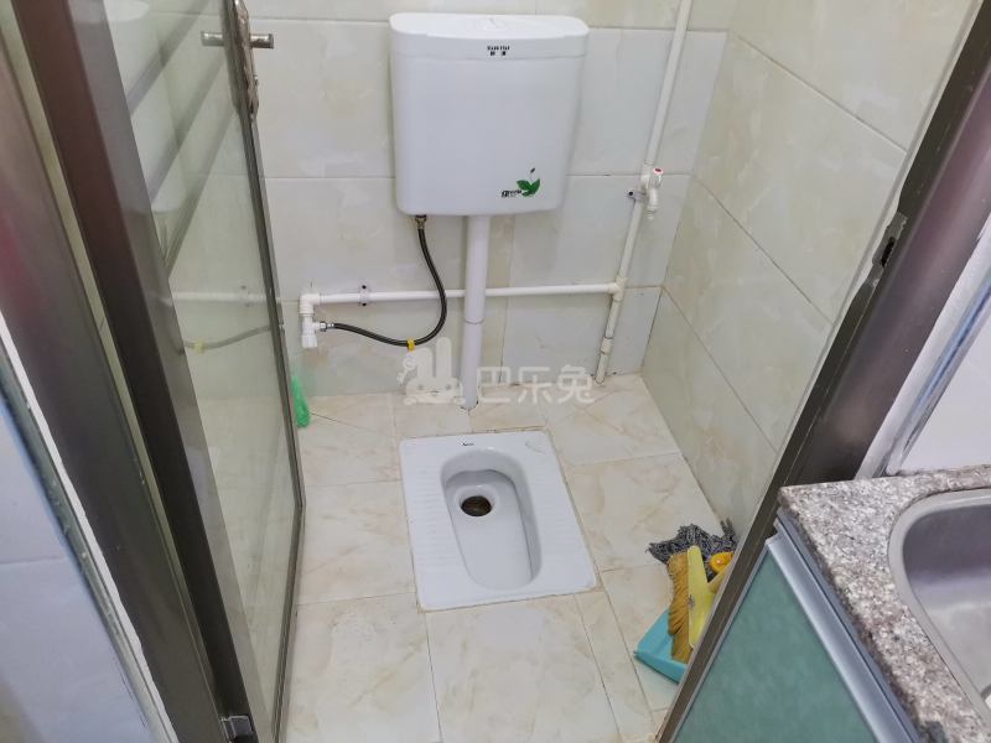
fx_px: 744
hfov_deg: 67.3
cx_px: 496
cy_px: 372
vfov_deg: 53.1
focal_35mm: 26
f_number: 1.8
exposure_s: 1/50
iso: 320
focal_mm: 5.5
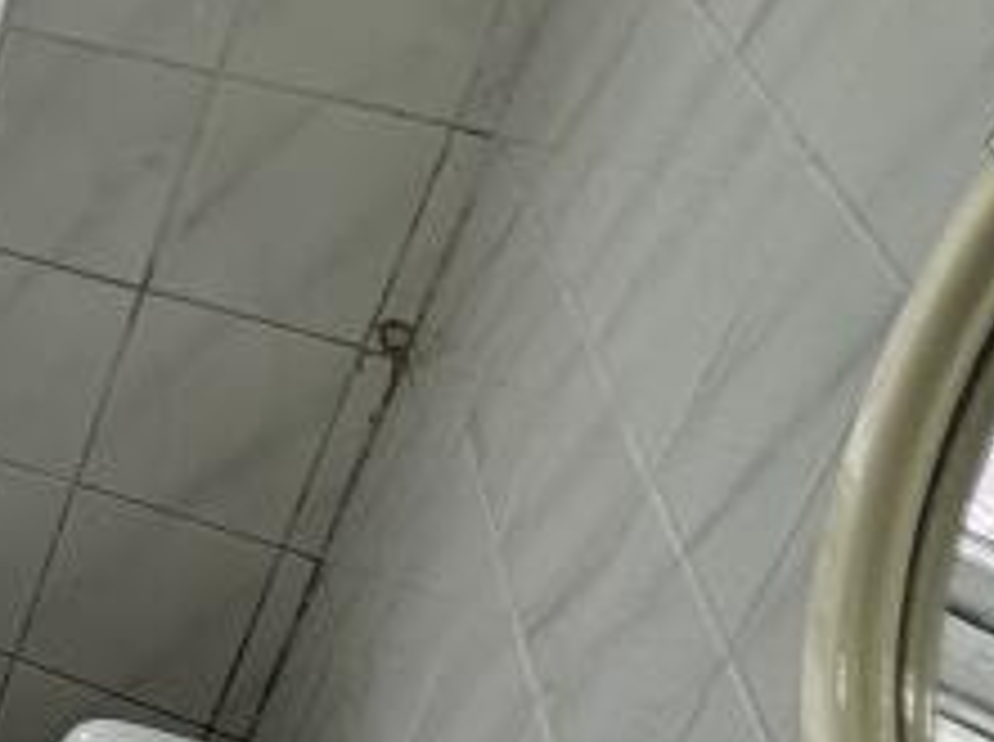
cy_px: -45
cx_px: -1106
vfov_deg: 21.5
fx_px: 1863
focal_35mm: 65
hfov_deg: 17.7
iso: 40
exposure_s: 1/148
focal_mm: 2.22
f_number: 2.2
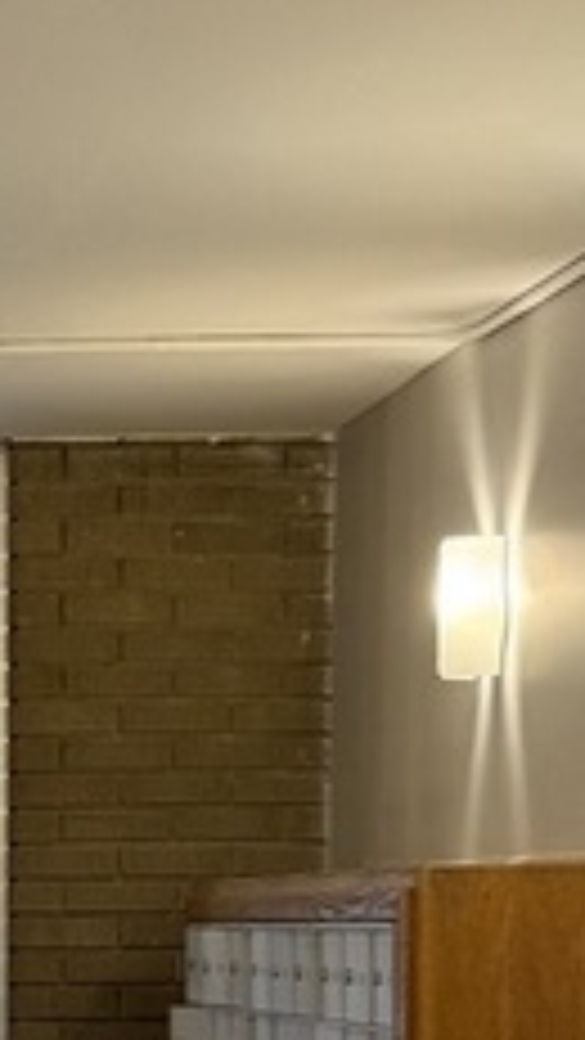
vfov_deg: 17.1
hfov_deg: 9.8
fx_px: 3363
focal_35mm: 122
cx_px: -176
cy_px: 1090
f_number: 1.78
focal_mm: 6.76
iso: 250
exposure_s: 1/60
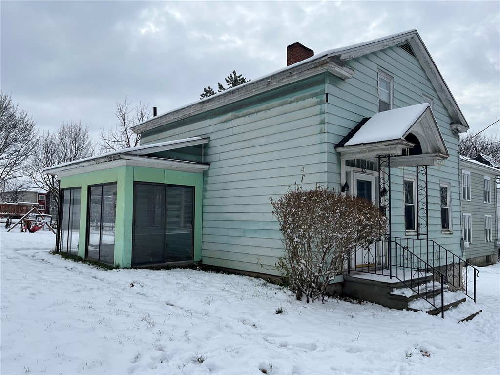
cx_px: 250
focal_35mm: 26
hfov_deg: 67.3
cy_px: 188
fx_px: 376
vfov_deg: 53.1
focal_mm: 5.1
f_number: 1.6
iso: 50
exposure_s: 1/4016
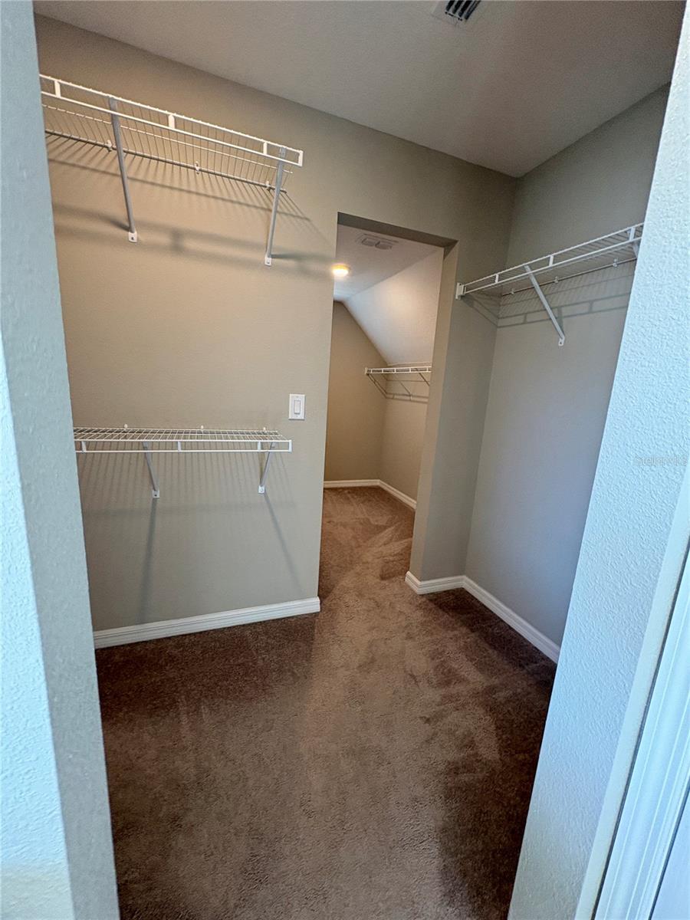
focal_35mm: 14
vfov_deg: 102.1
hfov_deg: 85.7
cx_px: 345
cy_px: 460
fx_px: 372
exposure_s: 1/60
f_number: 2.2
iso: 200
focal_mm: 2.22
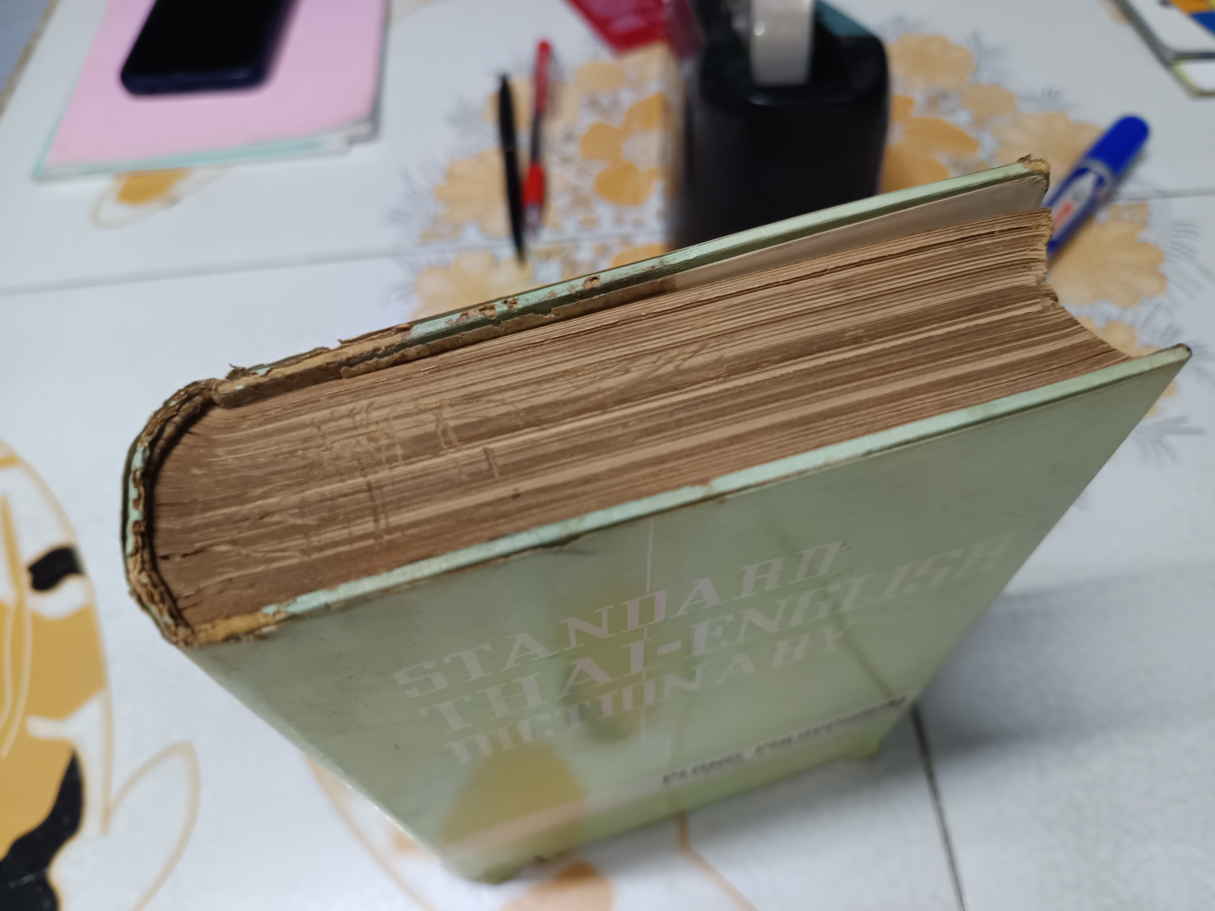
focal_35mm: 24
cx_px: 608
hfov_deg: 71.6
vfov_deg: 56.8
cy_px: 456
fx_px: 842
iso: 942
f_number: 1.7
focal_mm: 5.31
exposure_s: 1/25
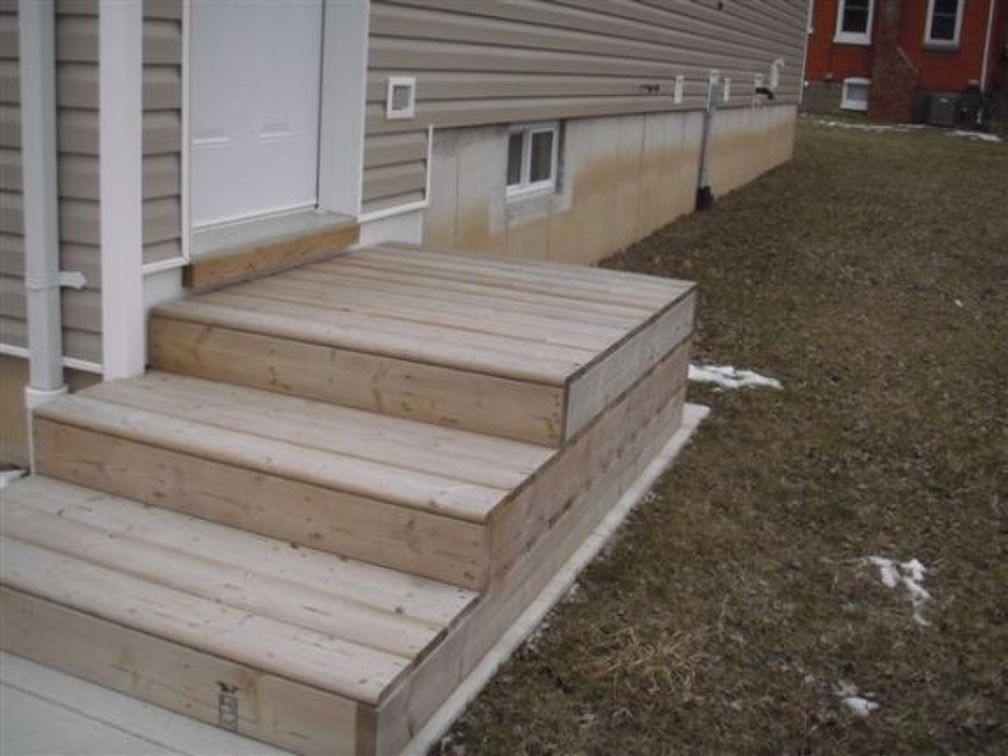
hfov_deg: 49.0
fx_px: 1107
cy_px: 378
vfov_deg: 37.7
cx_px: 504
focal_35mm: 38
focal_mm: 6.7
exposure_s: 1/200
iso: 100
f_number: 3.5
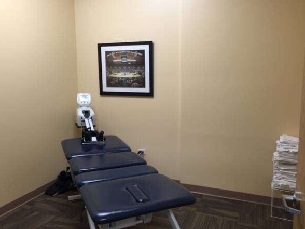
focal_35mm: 30
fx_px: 264
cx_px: 151
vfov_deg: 46.8
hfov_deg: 60.0
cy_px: 111
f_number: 2.2
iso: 80
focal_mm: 4.15
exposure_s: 1/30
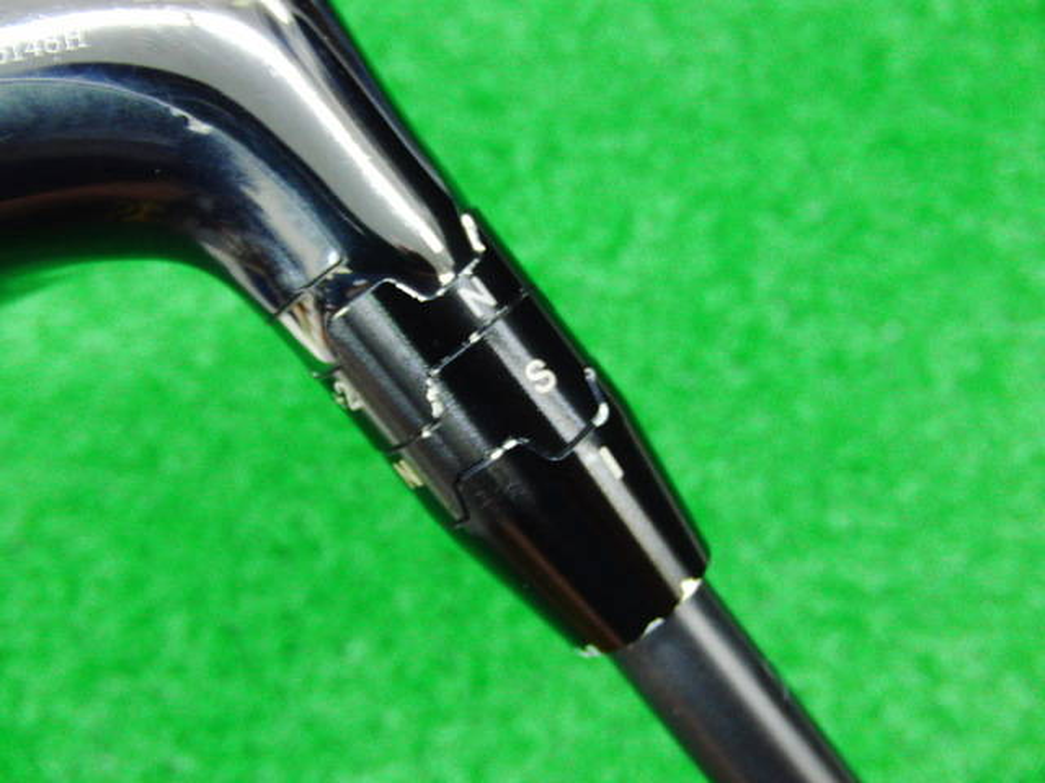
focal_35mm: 37
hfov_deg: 50.1
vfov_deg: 38.7
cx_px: 522
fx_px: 1117
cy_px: 392
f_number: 3.6
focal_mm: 6.42
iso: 400
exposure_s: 1/13
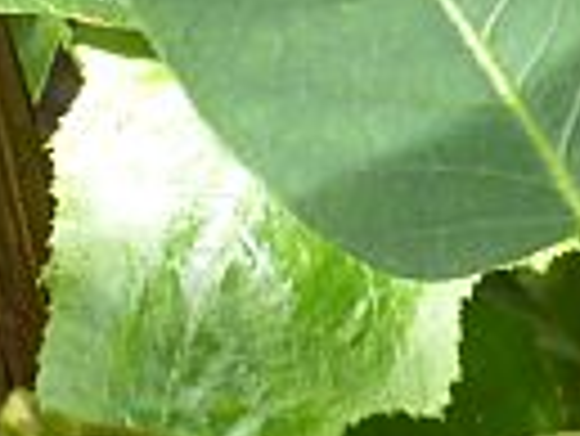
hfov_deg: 2.8
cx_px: 1349
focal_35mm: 709
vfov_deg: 2.1
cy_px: -333
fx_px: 11891
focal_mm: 25.6
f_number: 5.4
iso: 400
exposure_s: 1/60
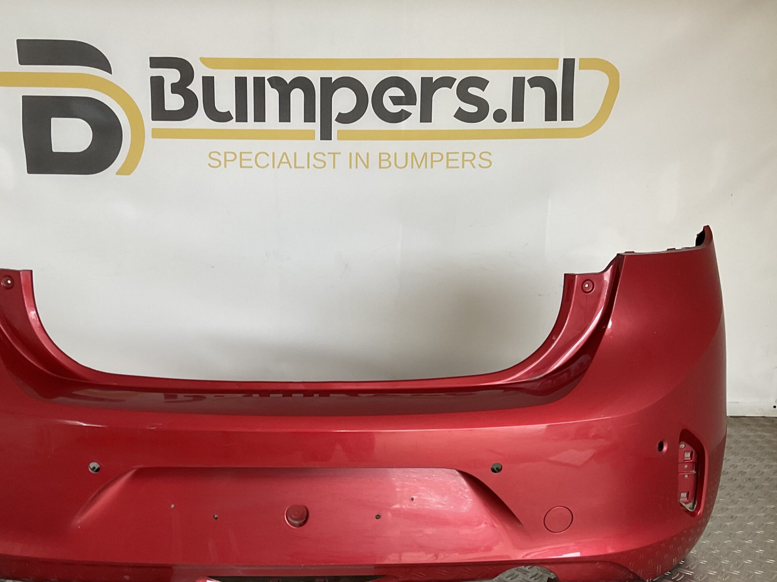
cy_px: 333
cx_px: 330
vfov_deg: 37.6
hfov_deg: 48.8
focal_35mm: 38
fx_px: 853
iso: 40
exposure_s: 1/50
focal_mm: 3
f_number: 1.8
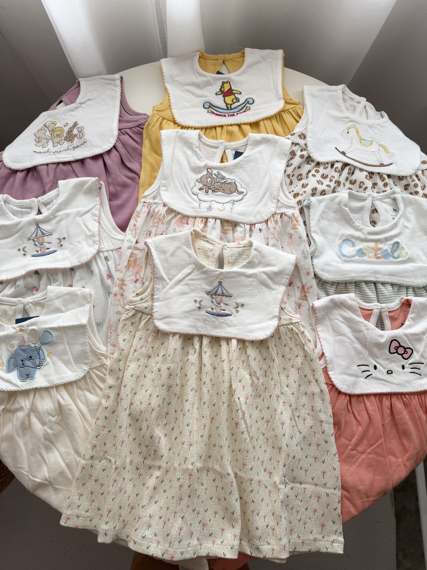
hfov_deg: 56.8
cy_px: 285
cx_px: 214
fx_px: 395
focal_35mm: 24
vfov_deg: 71.6
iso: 64
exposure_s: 1/121
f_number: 1.78
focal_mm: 6.76
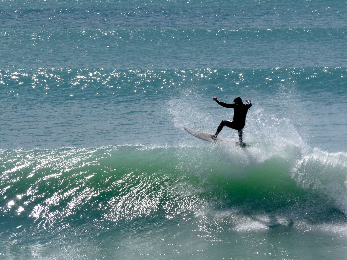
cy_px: 130
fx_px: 2516
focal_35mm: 251
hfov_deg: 7.9
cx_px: 174
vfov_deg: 5.9
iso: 100
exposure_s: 1/640
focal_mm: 44.7
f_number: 8
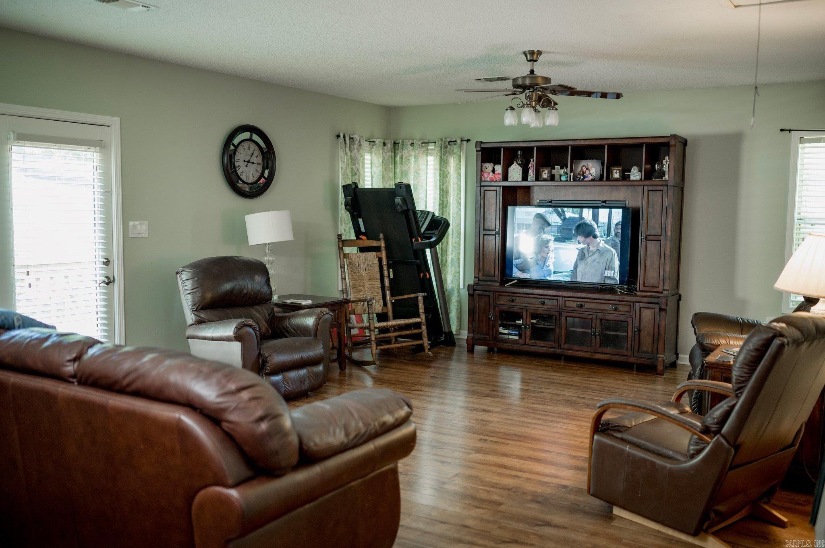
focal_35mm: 35
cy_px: 274
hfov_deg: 54.5
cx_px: 412
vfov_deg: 37.8
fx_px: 801
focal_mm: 35
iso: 1000
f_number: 1.8
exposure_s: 1/125
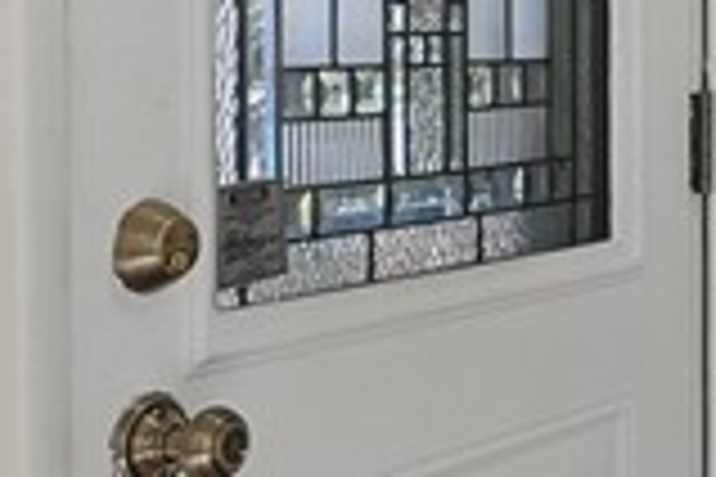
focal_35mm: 109
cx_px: 1790
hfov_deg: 13.2
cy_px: 54
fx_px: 2168
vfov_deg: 12.5
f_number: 7.1
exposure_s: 1/15
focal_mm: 16
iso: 500
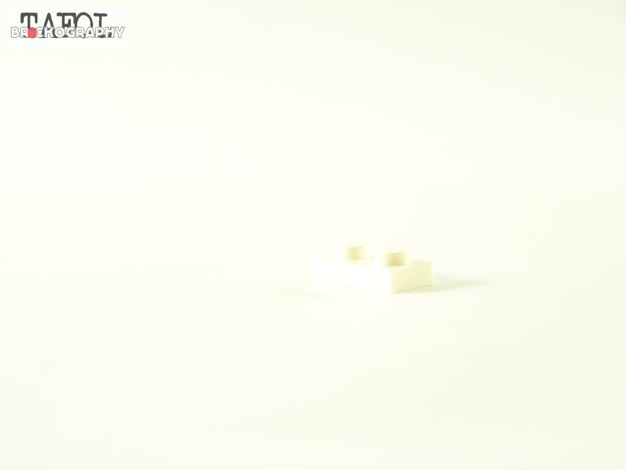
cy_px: 235
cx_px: 313
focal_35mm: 94
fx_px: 1700
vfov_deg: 15.7
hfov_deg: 20.9
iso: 200
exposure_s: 1/30
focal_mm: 15.6
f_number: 3.2
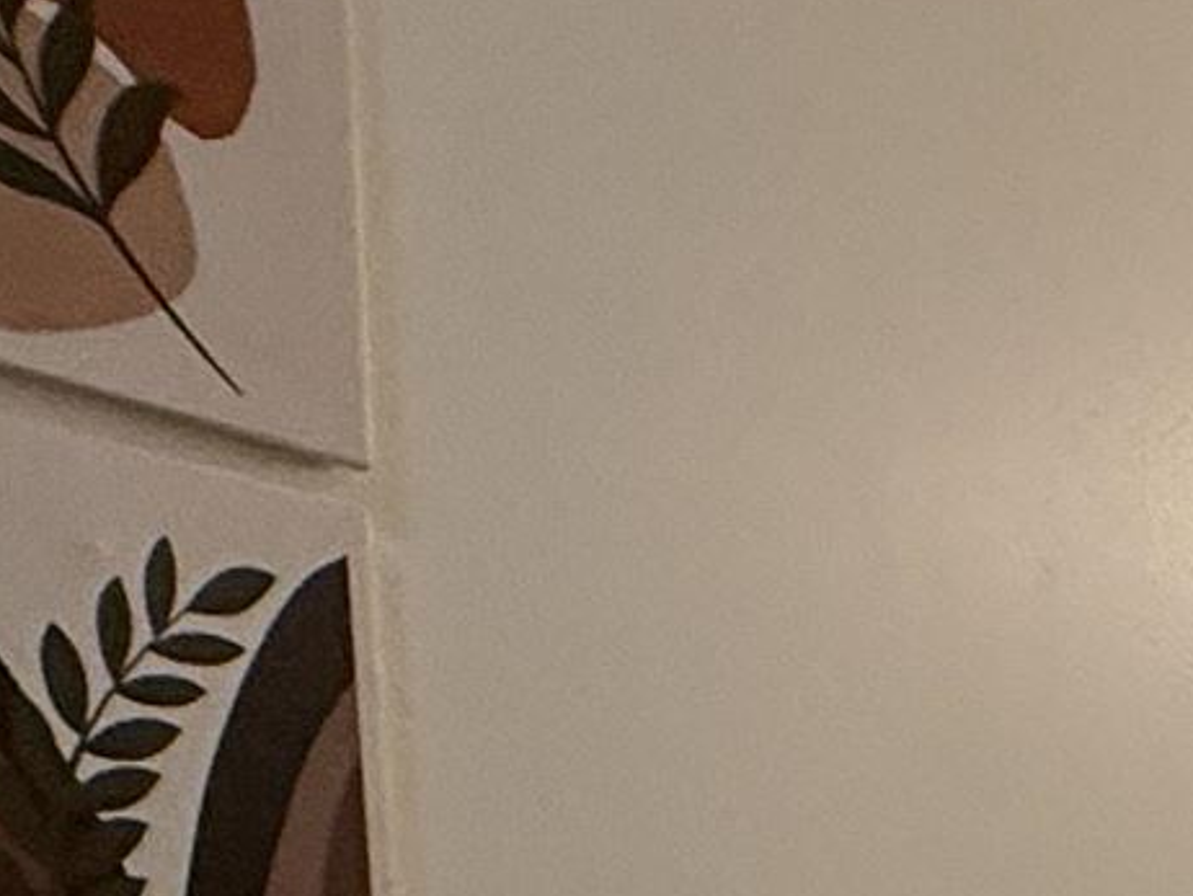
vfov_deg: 13.4
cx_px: 2533
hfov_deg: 15.6
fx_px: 3207
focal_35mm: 93
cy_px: 1864
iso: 250
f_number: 2.2
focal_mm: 2.22
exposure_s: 1/120
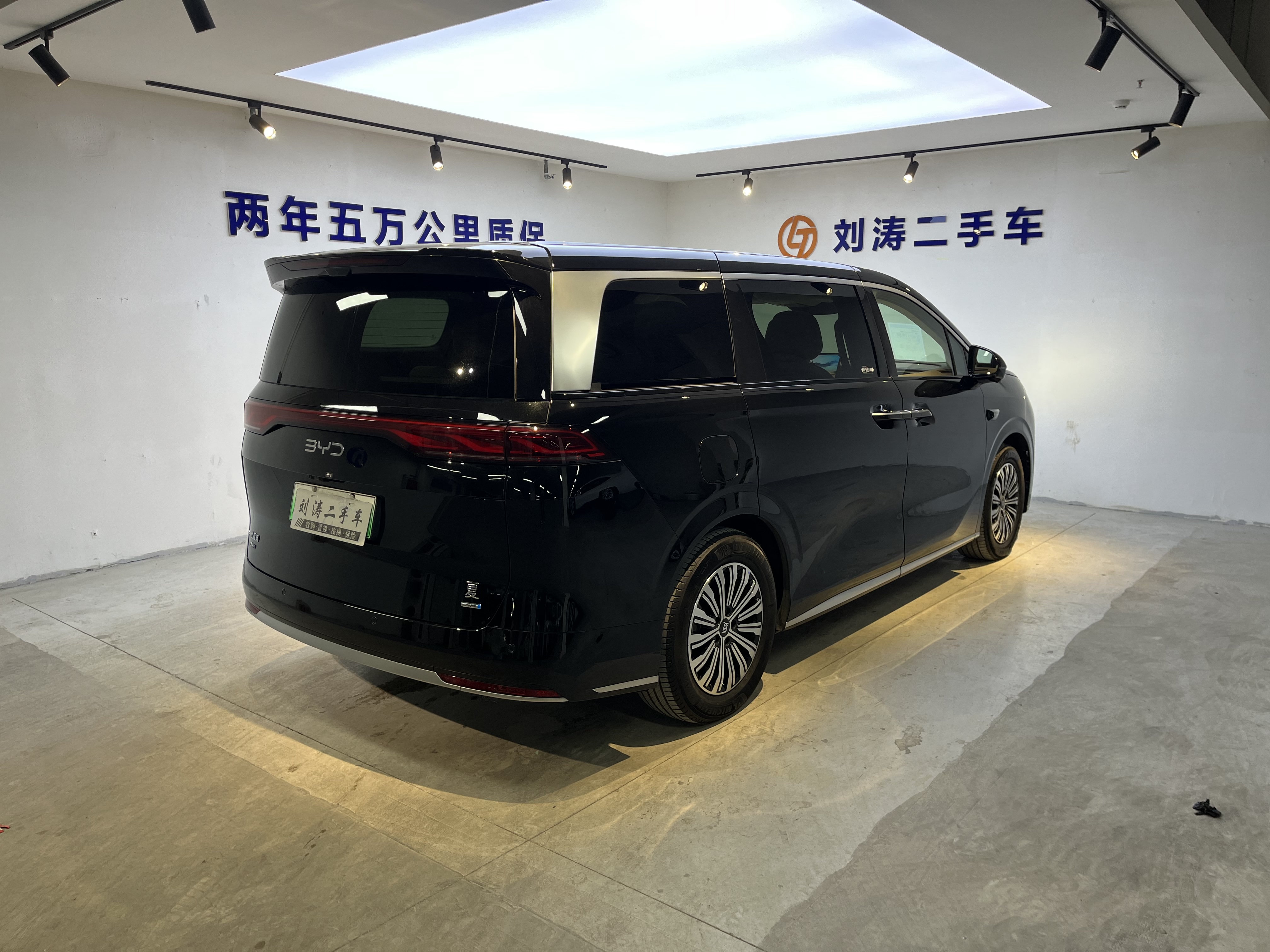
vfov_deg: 53.1
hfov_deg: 67.3
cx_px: 635
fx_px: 954
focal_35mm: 26
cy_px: 476
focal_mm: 5.1
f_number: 1.6
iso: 50
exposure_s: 1/100
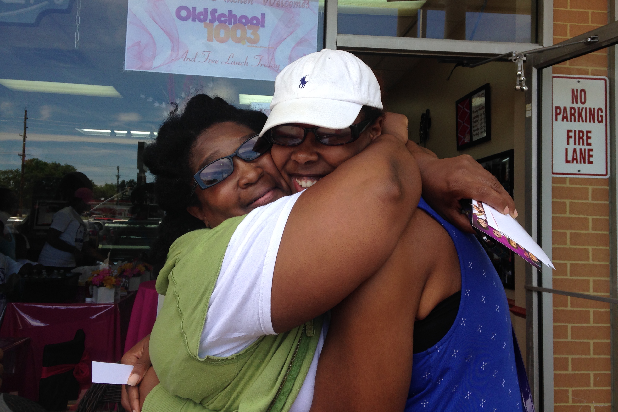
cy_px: 177
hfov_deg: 54.4
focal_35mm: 35
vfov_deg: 37.8
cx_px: 314
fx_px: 601
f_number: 2.4
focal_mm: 4.12
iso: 50
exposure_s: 1/398
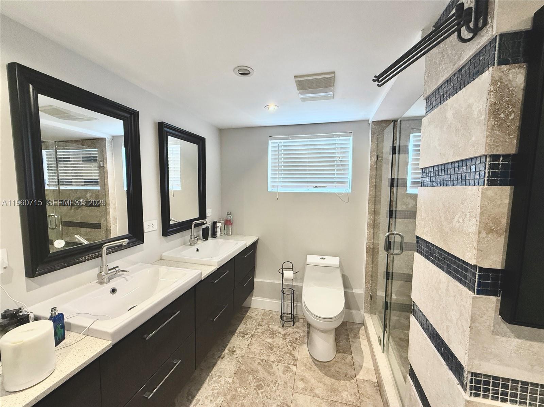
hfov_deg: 102.1
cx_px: 272
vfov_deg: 85.6
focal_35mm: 14
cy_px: 204
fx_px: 220
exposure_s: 1/120
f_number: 2.2
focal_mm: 2.22
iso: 320
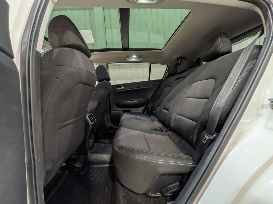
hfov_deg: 102.1
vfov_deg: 85.7
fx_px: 110
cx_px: 136
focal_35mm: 14
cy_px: 102
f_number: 2.2
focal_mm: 1.83
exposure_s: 1/24
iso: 50
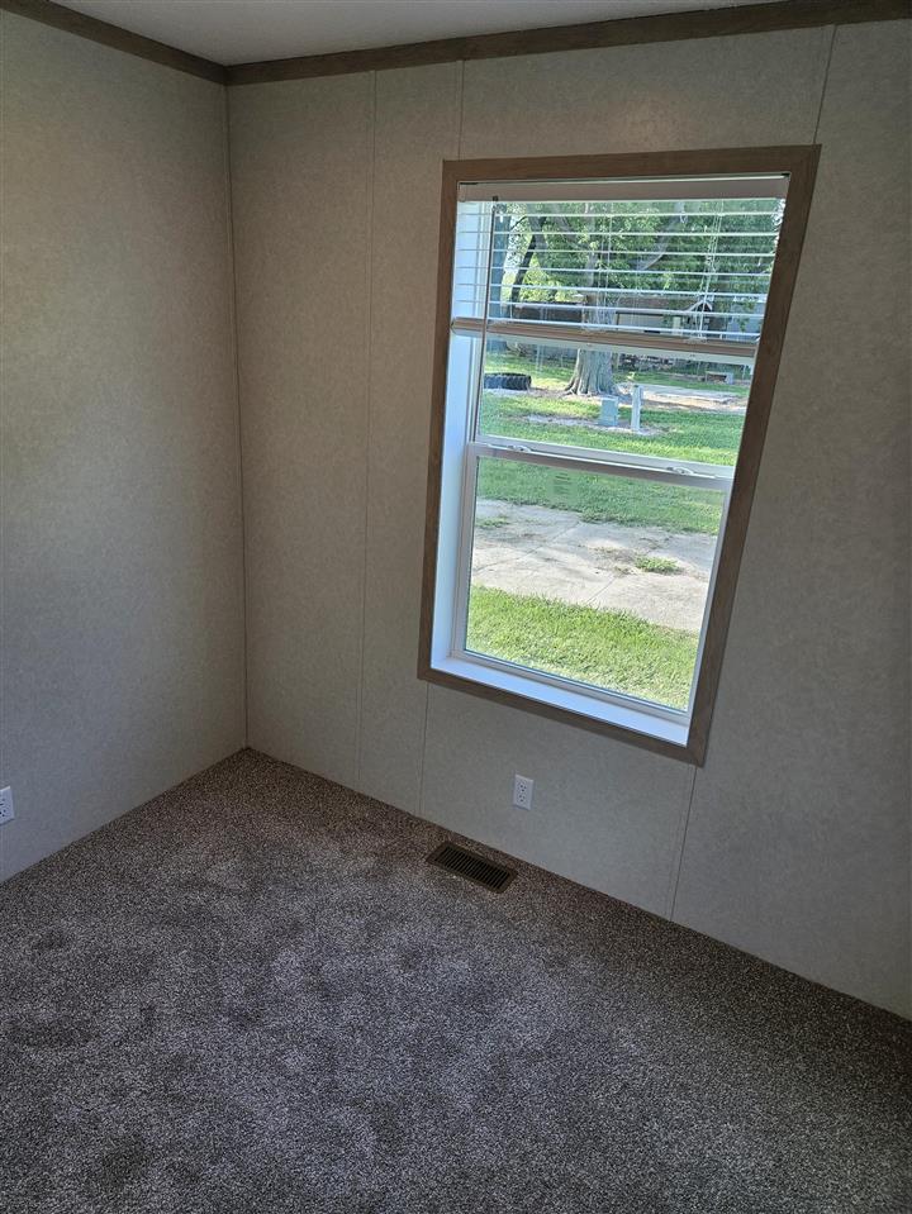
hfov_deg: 58.9
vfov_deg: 73.9
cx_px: 456
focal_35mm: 23
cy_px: 607
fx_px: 807
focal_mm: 5.4
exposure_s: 1/120
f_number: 1.8
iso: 50
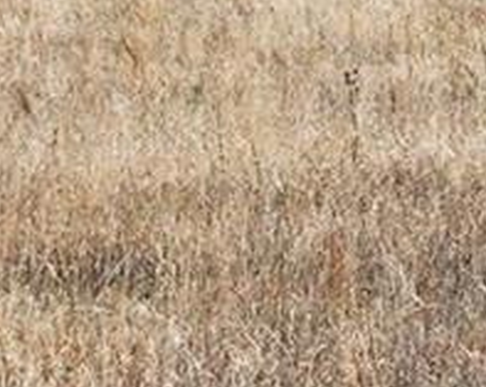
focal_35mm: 626
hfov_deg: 3.1
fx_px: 8991
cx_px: 1320
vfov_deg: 2.4
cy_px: -584
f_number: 11
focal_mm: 55
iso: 1600
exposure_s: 1/4000
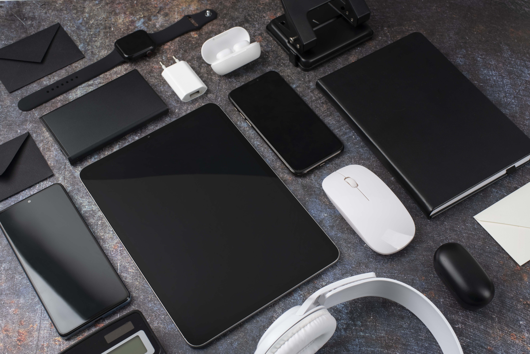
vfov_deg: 27.0
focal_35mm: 50
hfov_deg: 39.6
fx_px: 736
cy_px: 177
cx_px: 265
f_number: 5.6
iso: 160
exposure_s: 1/100
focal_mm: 50
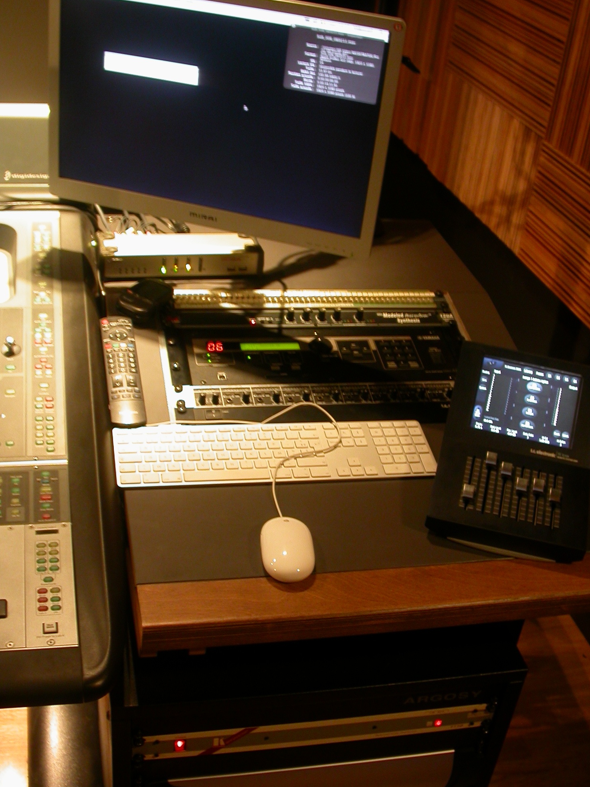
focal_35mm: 44
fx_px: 1000
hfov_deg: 32.9
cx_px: 294
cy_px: 410
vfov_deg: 42.9
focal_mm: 7.85
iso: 106
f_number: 2.6
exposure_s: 1/4
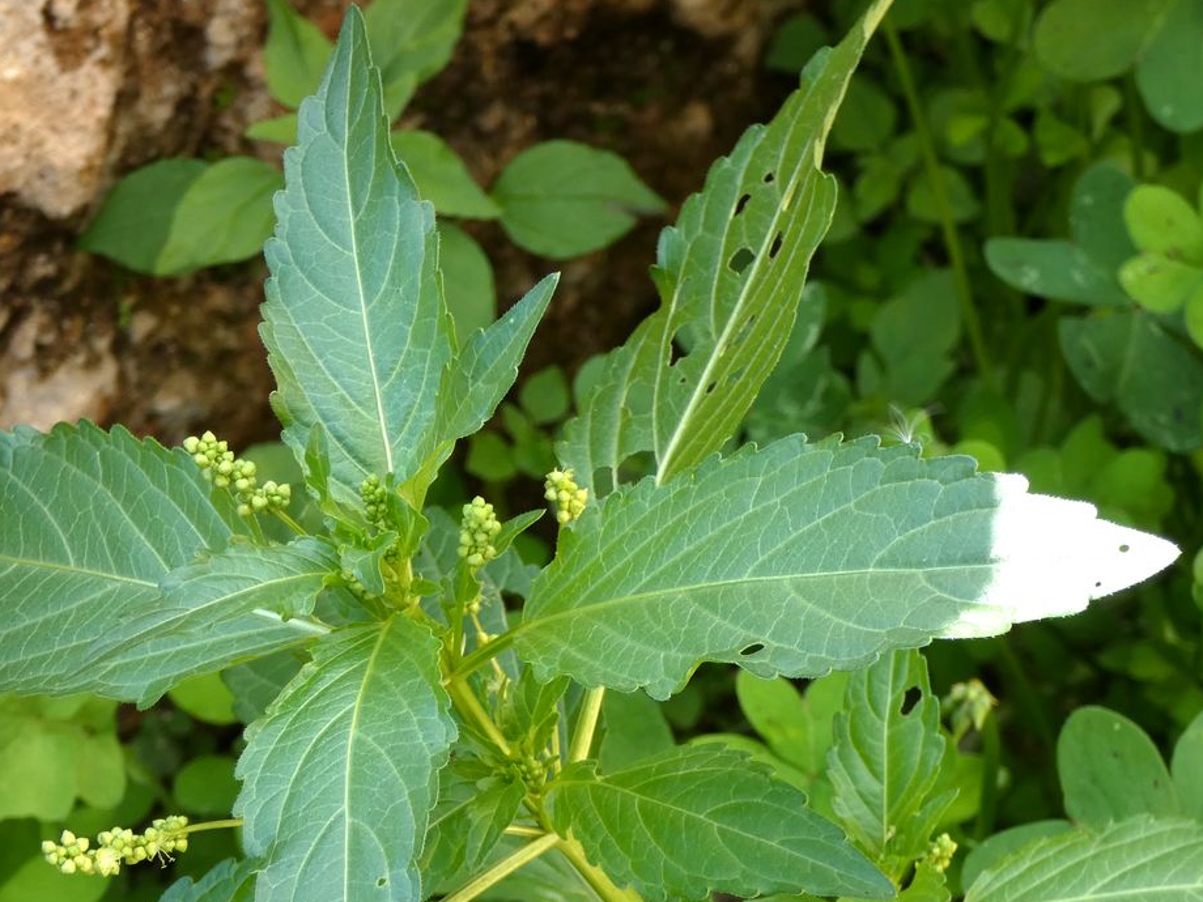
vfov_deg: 10.8
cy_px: 593
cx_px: 556
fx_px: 4761
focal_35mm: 137
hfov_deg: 14.4
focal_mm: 16
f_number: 4.7
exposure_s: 1/100
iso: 80
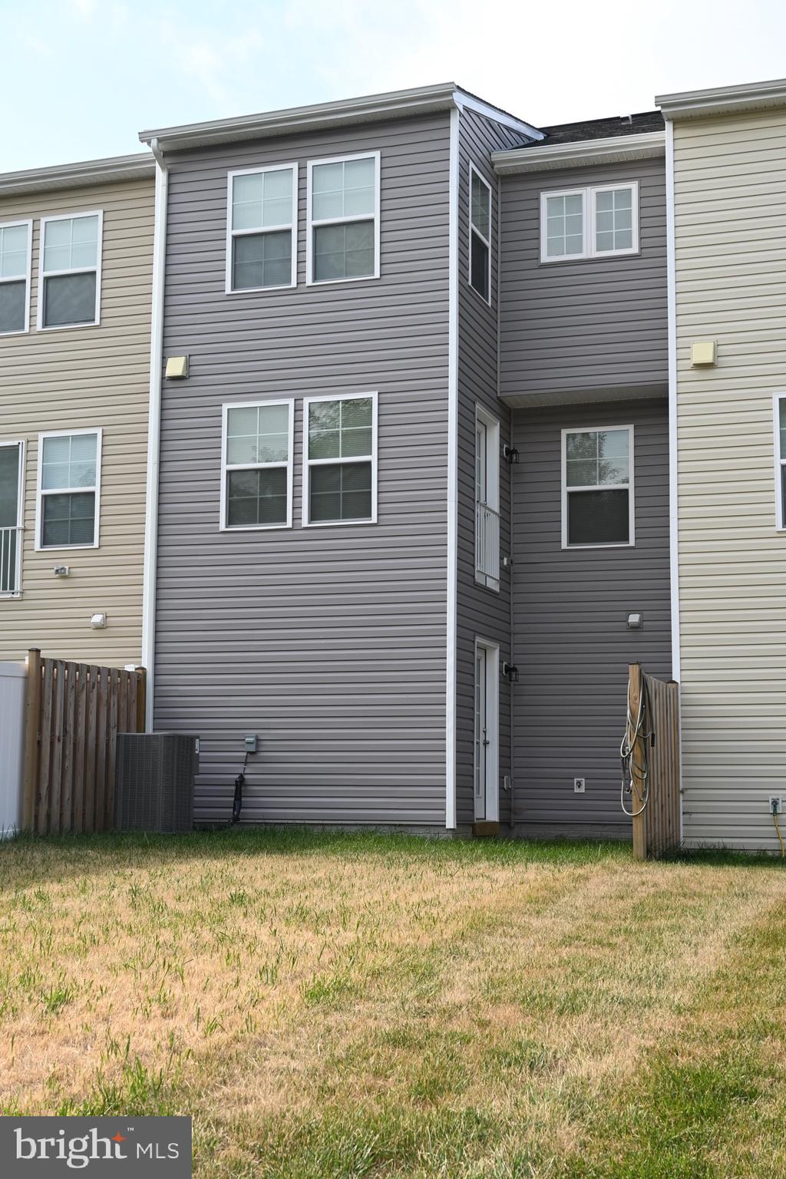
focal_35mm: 46
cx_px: 393
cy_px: 590
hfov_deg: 28.9
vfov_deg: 42.3
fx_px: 1523
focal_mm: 31
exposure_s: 1/200
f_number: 8
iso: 160
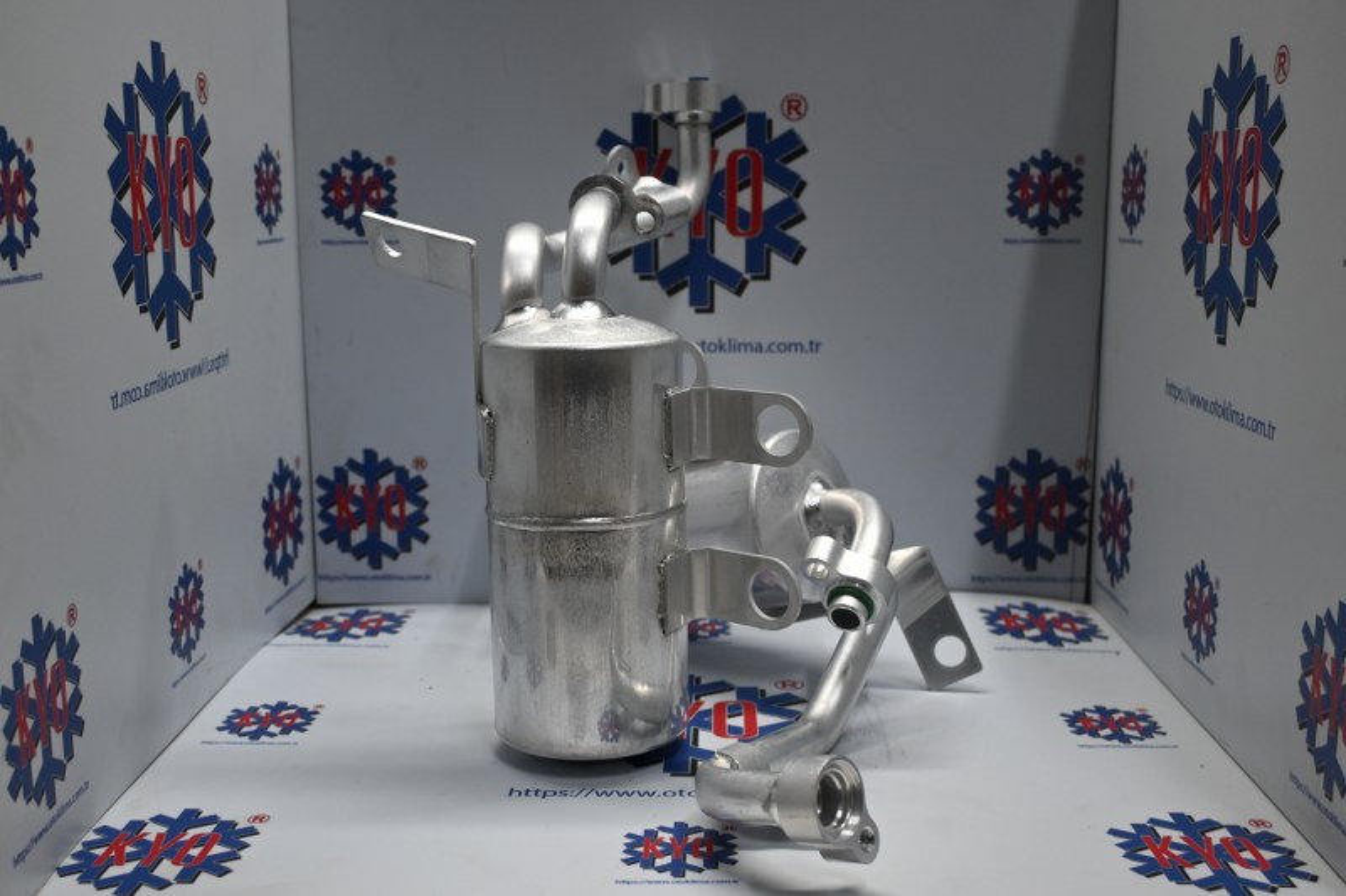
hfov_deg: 52.2
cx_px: 673
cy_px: 448
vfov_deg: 36.2
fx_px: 1374
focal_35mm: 37
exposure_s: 1/125
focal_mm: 24.5
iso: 560
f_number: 4.2
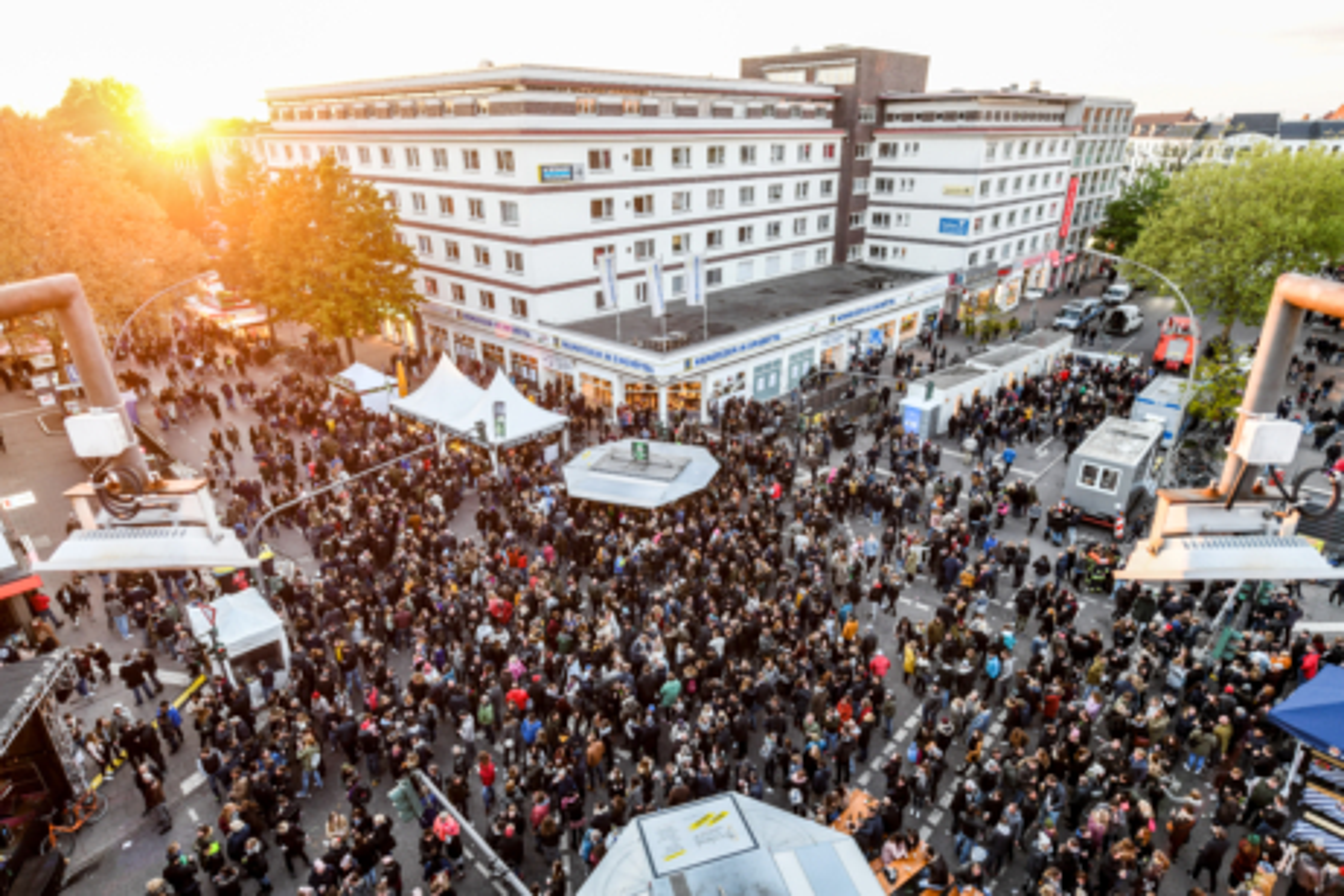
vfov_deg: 61.9
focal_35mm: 20
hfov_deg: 84.0
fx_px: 747
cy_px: 448
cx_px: 672
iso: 400
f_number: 4.5
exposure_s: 1/50
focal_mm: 20
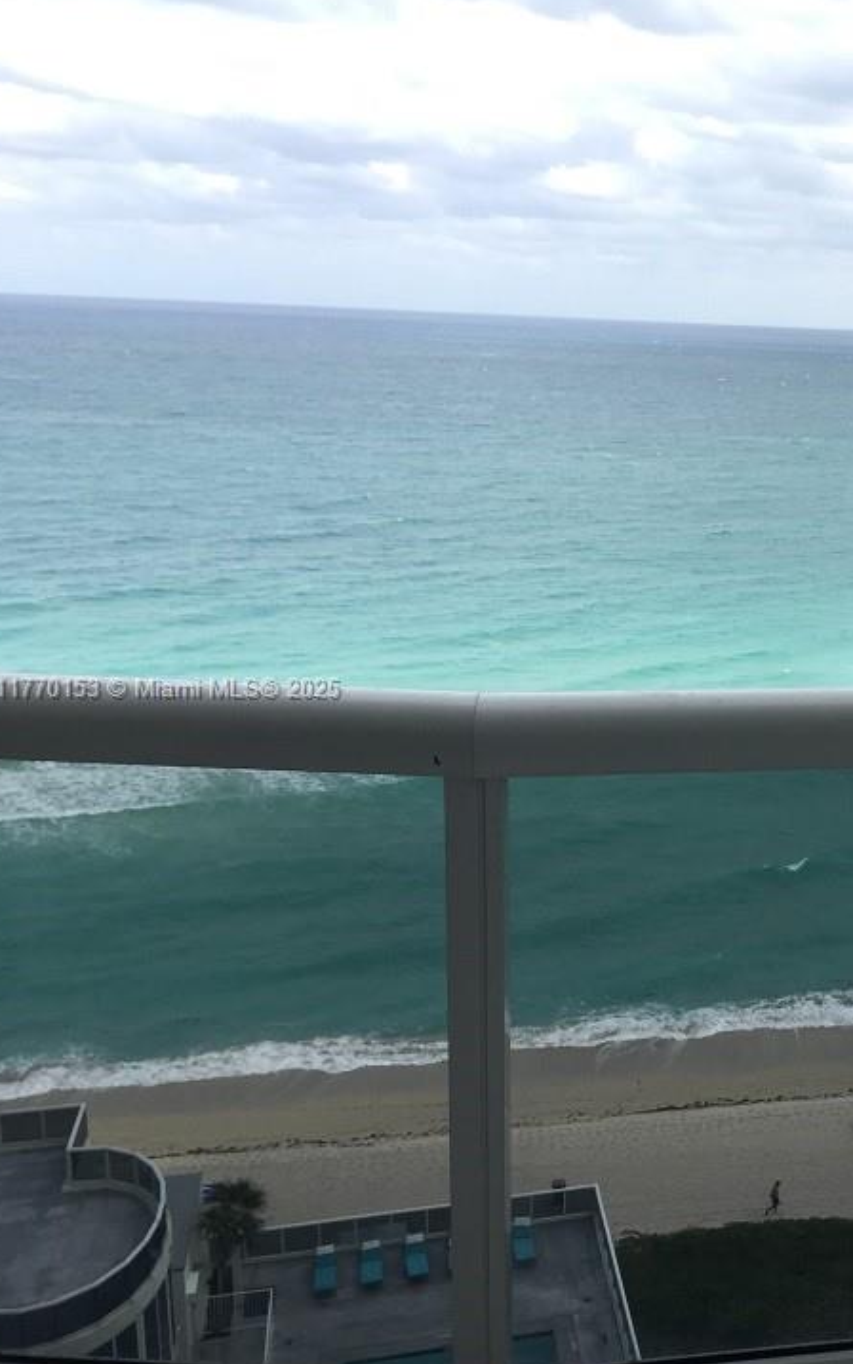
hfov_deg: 28.2
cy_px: 690
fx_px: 1563
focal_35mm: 42
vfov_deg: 47.2
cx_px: 904
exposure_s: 1/732
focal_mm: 4.15
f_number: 2.2
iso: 32
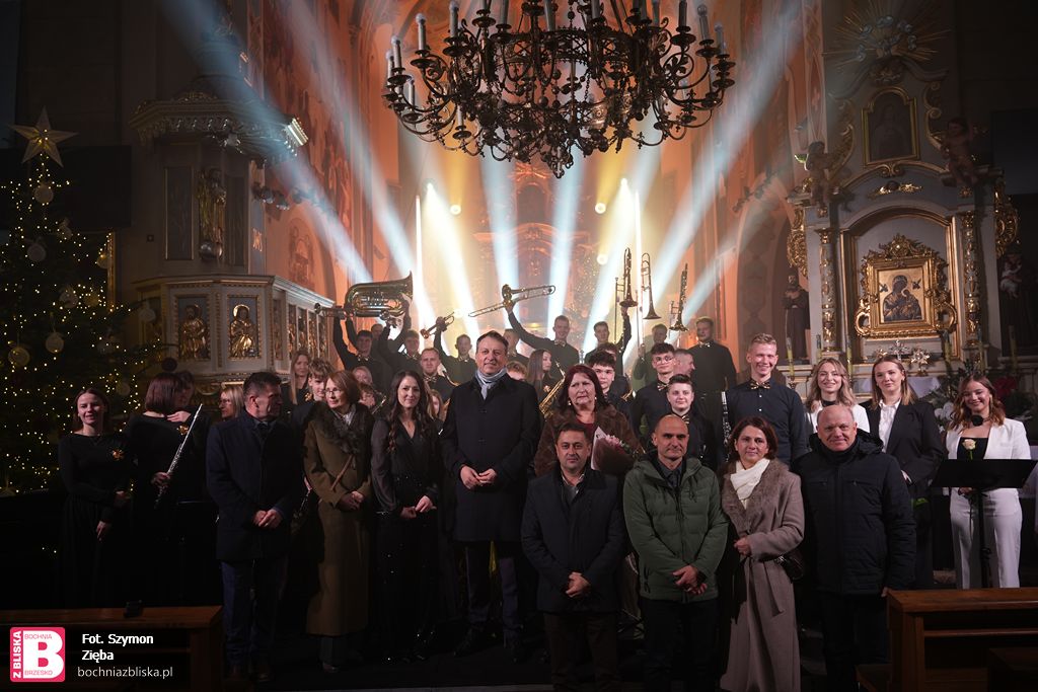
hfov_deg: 63.0
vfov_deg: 44.4
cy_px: 346
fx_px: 848
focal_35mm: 29
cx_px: 519
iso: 640
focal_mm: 29.4
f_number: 4
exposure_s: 1/125
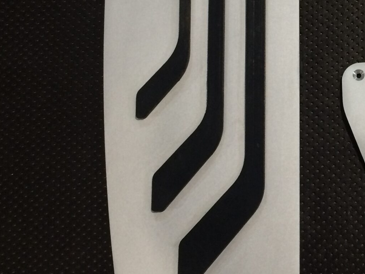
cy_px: 92
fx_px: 770
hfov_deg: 25.3
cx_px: 369
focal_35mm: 73
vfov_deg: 20.1
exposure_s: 1/33
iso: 160
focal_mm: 4.15
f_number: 2.2
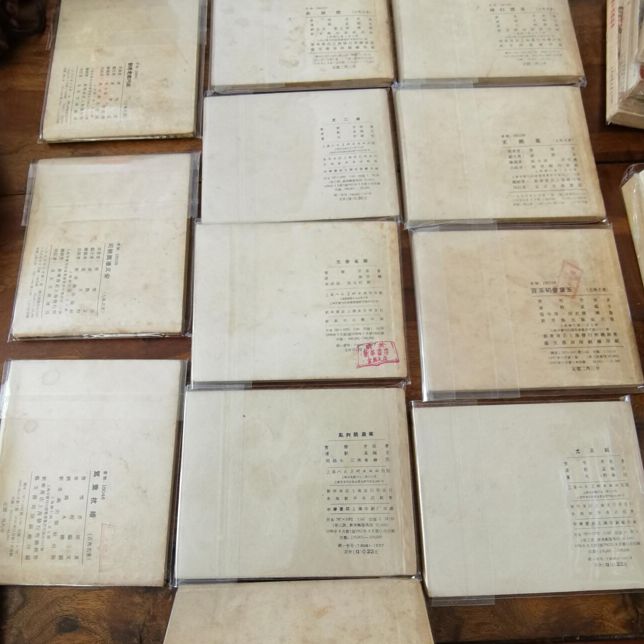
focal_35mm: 21
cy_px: 408
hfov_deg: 72.1
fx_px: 442
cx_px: 320
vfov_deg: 70.8
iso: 160
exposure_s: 1/60
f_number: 2.2
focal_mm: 2.26
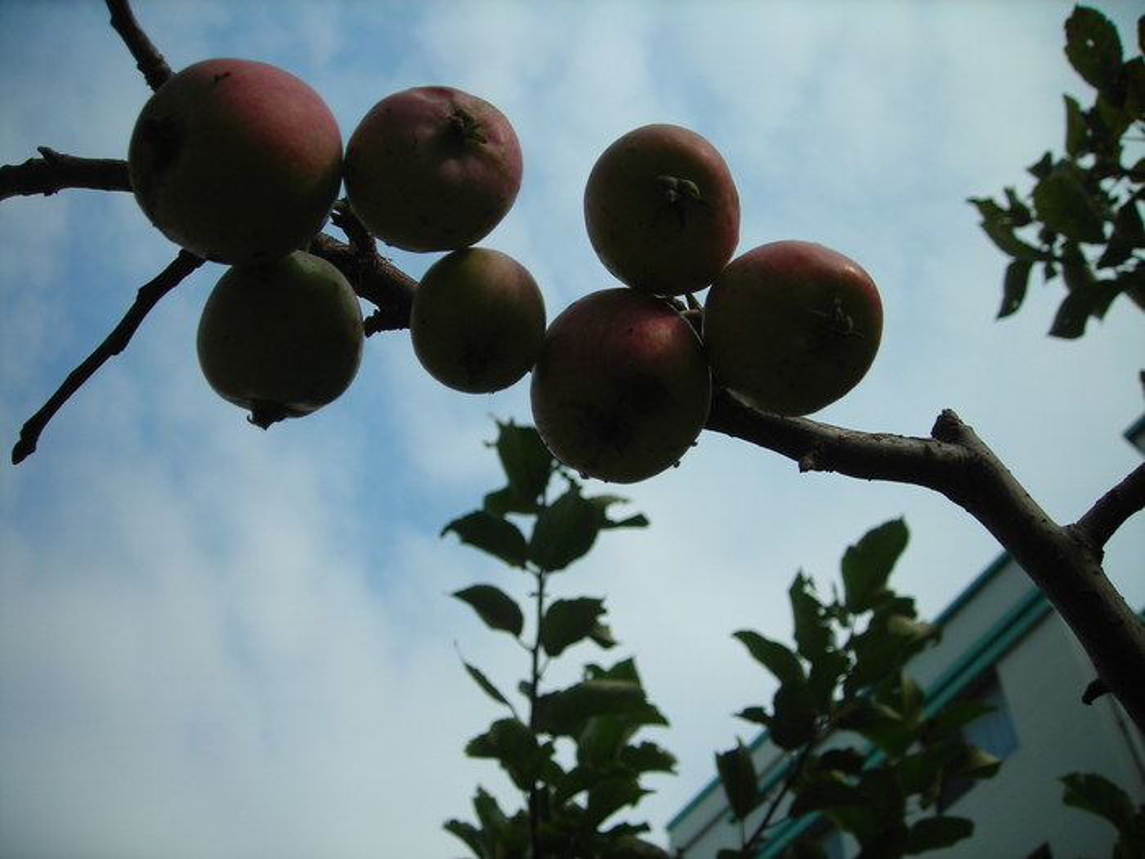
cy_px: 430
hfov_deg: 49.0
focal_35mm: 38
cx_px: 572
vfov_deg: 37.7
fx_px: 1257
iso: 50
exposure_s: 1/252
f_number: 6.4
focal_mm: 6.3
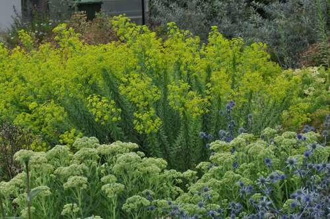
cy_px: 110
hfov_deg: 13.1
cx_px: 165
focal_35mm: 158
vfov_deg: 8.7
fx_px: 1442
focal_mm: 105
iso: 320
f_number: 11
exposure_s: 1/125
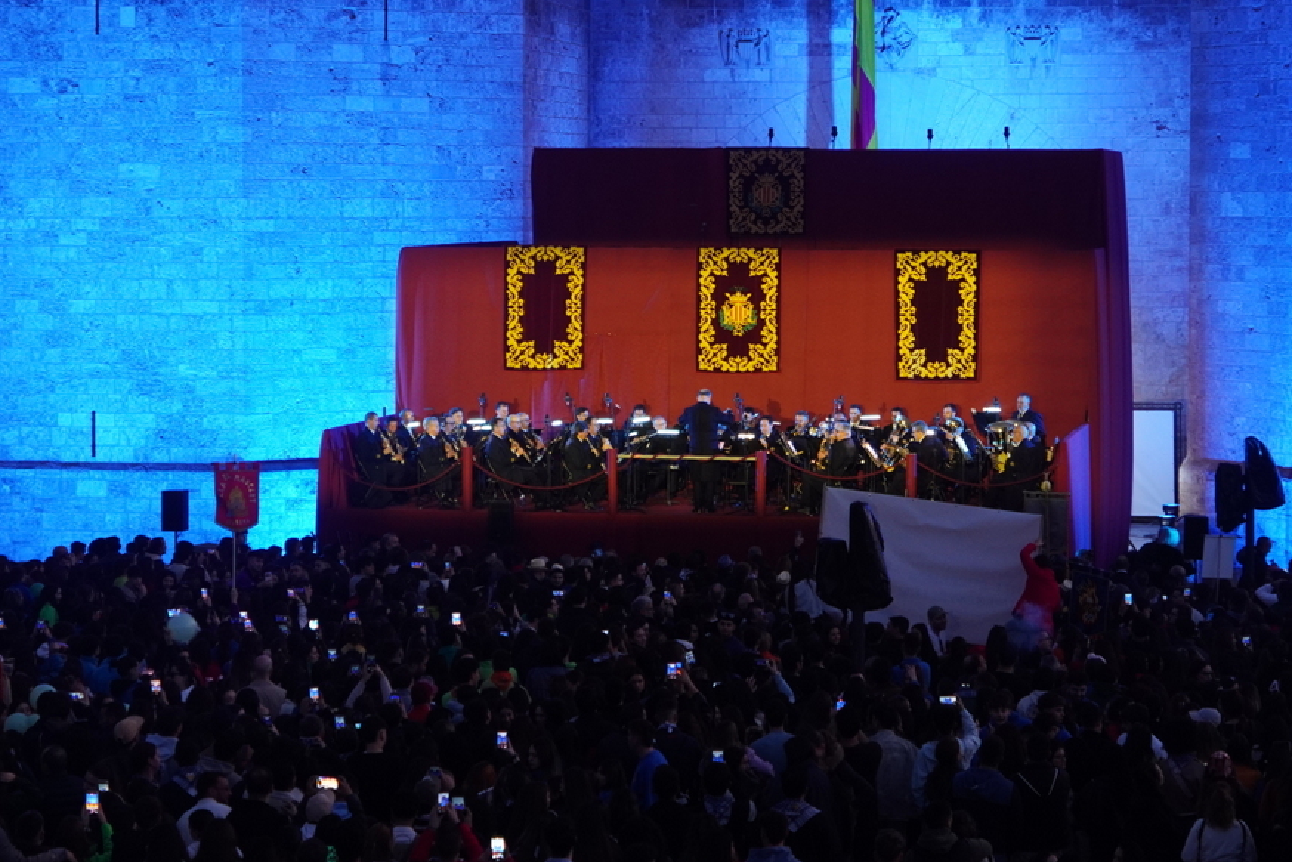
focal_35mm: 103
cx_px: 671
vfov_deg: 13.3
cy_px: 310
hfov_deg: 19.8
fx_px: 3697
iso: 800
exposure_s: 1/80
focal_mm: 50
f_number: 2.8
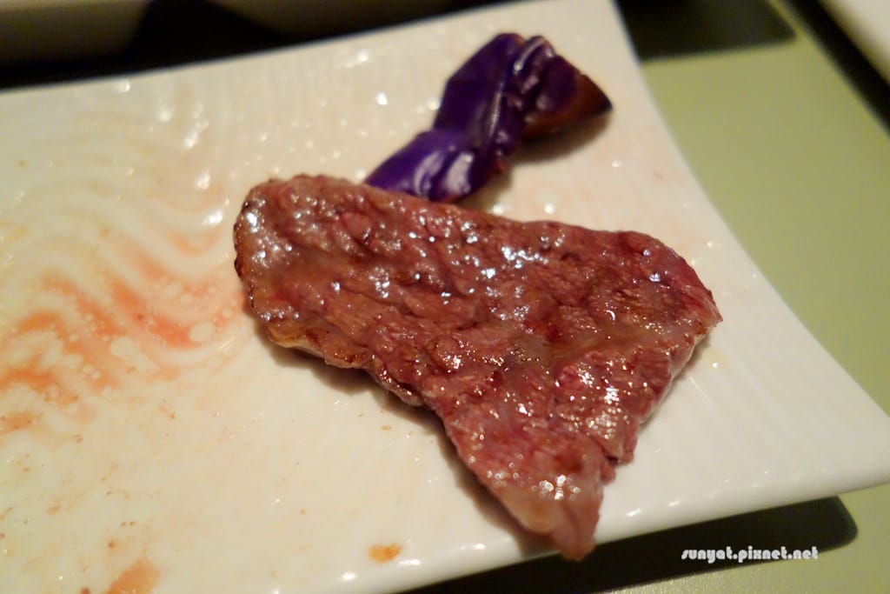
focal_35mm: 28
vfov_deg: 46.4
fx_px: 692
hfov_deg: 65.5
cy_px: 297
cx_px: 445
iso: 1600
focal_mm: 10.4
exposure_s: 1/125
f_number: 2.2
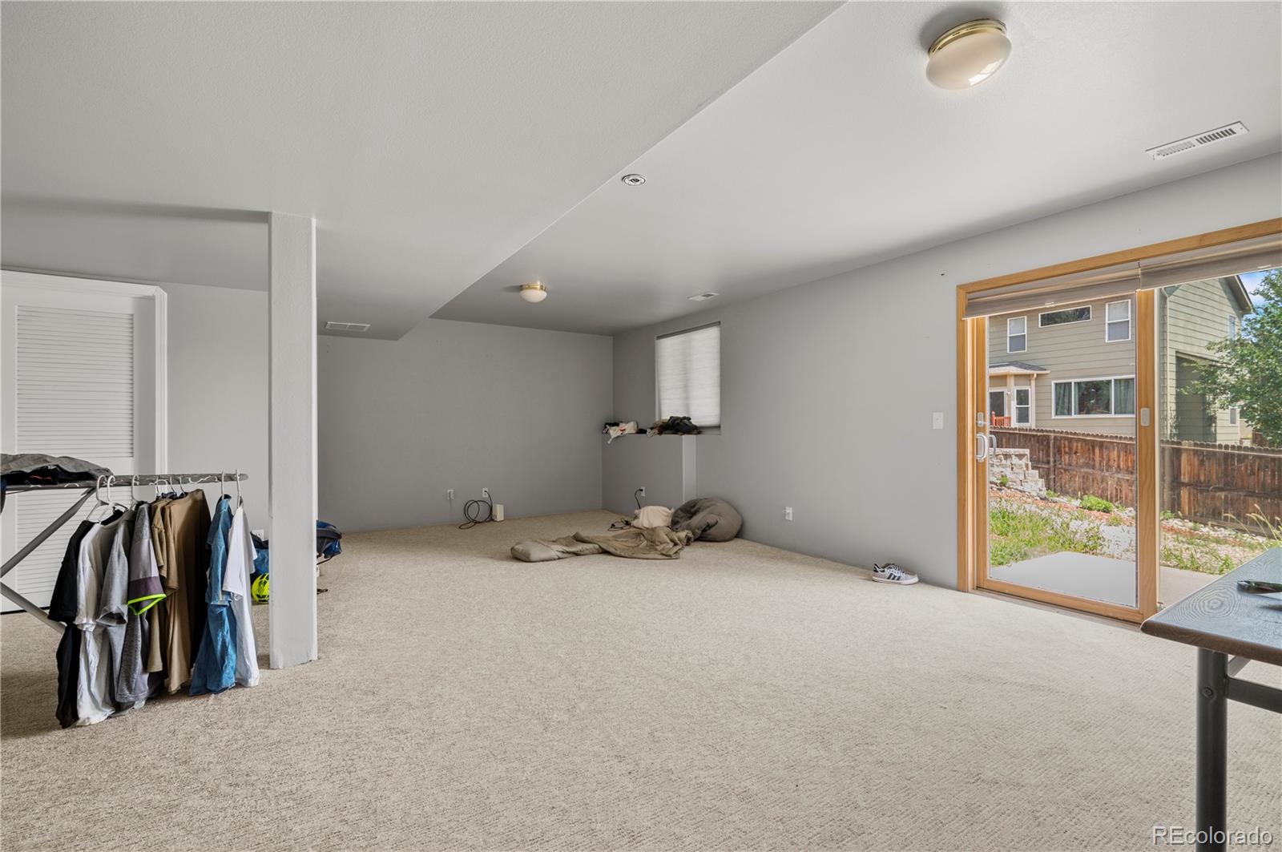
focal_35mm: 16
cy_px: 426
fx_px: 569
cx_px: 641
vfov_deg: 73.6
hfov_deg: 96.8
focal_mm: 16
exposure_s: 1/6
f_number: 8
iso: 100
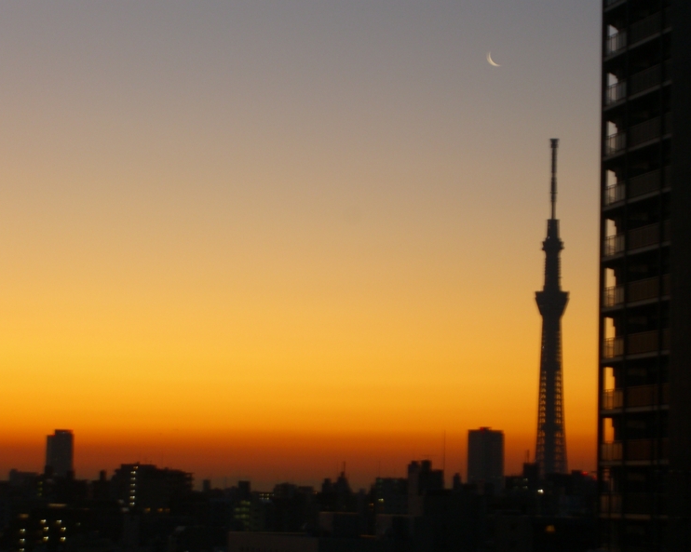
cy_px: 274
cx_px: 344
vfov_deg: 12.8
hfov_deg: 16.0
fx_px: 2453
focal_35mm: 120
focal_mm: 23.7
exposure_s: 1/8
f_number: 5.1
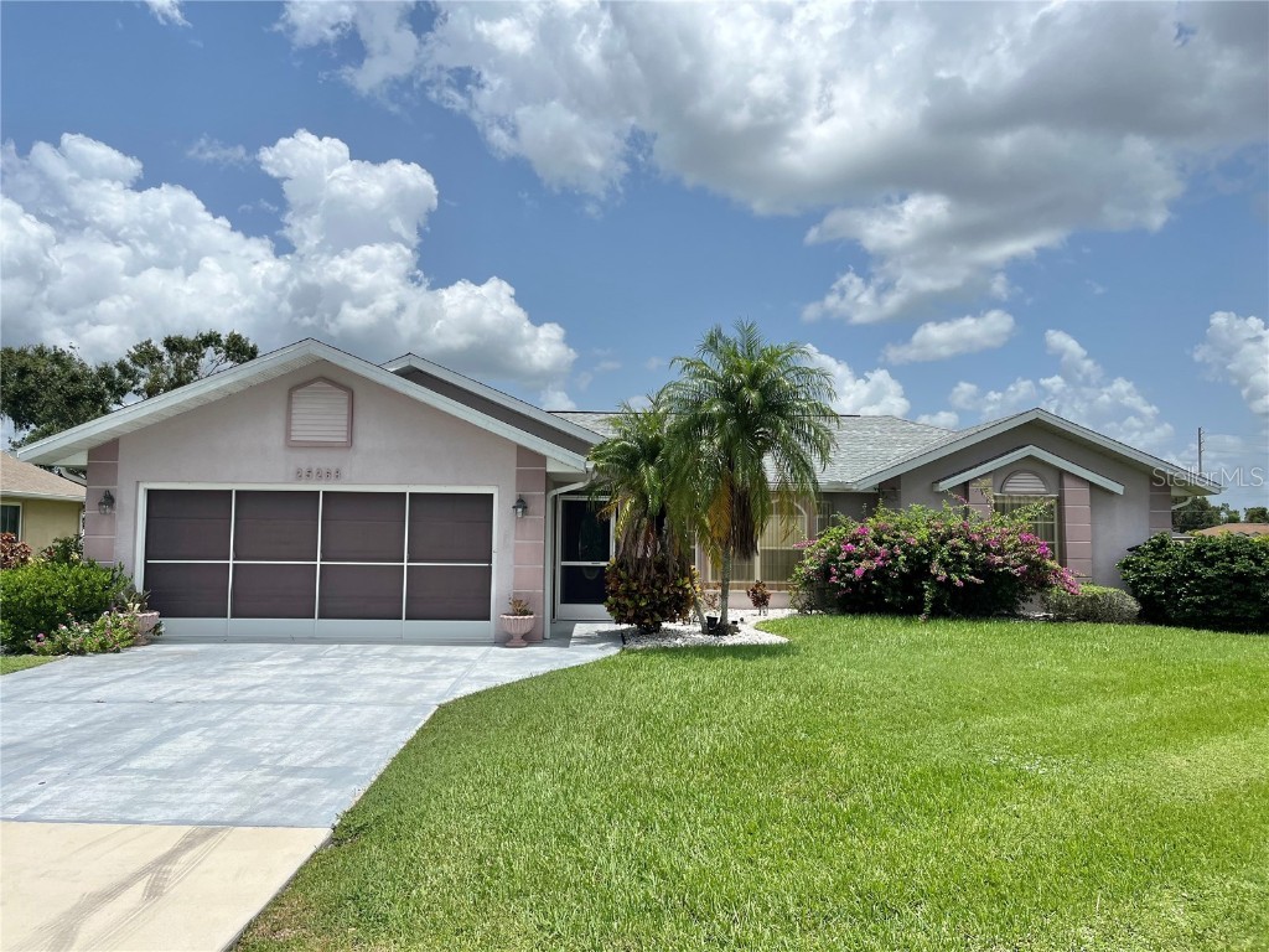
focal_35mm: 26
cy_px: 476
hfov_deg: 67.3
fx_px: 953
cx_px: 634
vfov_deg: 53.1
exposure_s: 1/6897
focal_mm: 5.1
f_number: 1.6
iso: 50
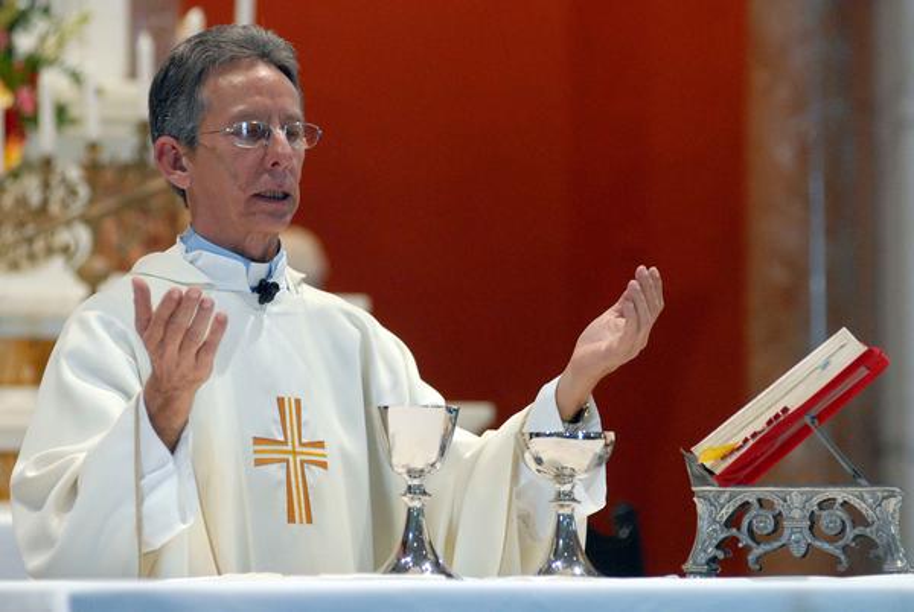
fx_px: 5912
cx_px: 457
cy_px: 306
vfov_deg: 5.9
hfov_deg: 8.8
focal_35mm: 232
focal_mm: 155
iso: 1250
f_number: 3.5
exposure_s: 1/45
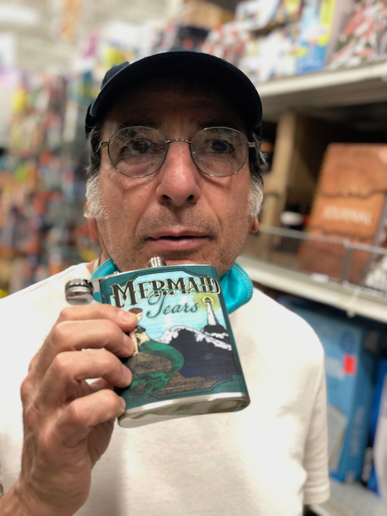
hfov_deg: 28.0
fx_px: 775
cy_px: 258
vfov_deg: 36.8
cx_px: 194
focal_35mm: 52
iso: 125
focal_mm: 6
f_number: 2.4
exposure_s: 1/30
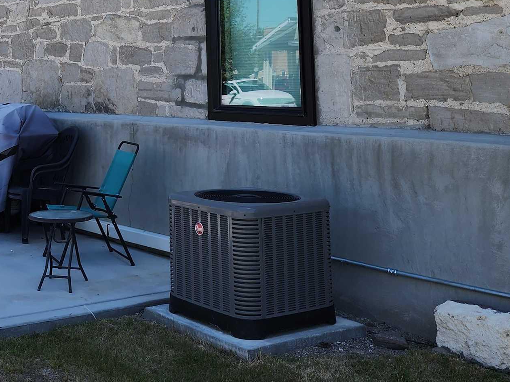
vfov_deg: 24.7
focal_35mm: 56
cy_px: -12
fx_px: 825
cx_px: 62
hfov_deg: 32.8
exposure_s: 1/596
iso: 12
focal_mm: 6.4
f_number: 1.8
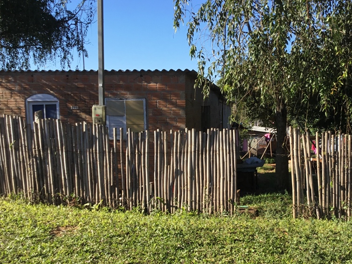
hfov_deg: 44.5
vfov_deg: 34.3
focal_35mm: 42
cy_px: 148
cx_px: 217
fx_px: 427
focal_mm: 3.3
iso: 25
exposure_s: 1/696
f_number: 2.4
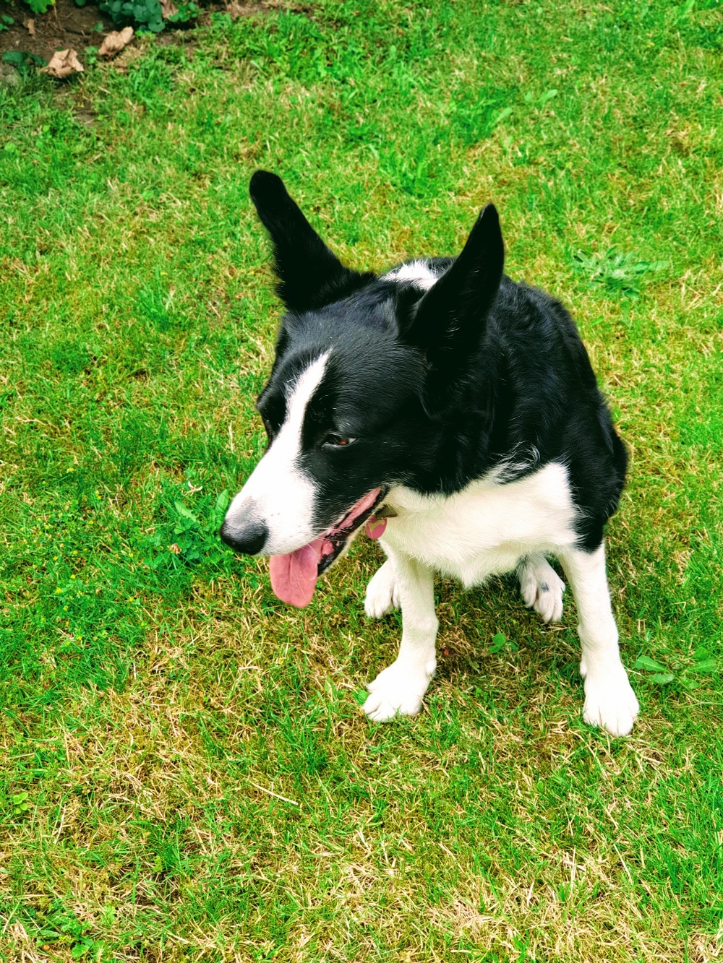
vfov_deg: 36.8
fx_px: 1448
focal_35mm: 52
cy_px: 482
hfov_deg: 28.0
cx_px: 362
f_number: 2.4
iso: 25
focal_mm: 6
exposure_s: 1/127
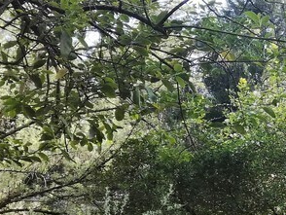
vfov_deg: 15.4
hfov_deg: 18.9
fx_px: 777
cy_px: 226
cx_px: 397
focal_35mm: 94
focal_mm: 3.79
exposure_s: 1/230
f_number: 2
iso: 50
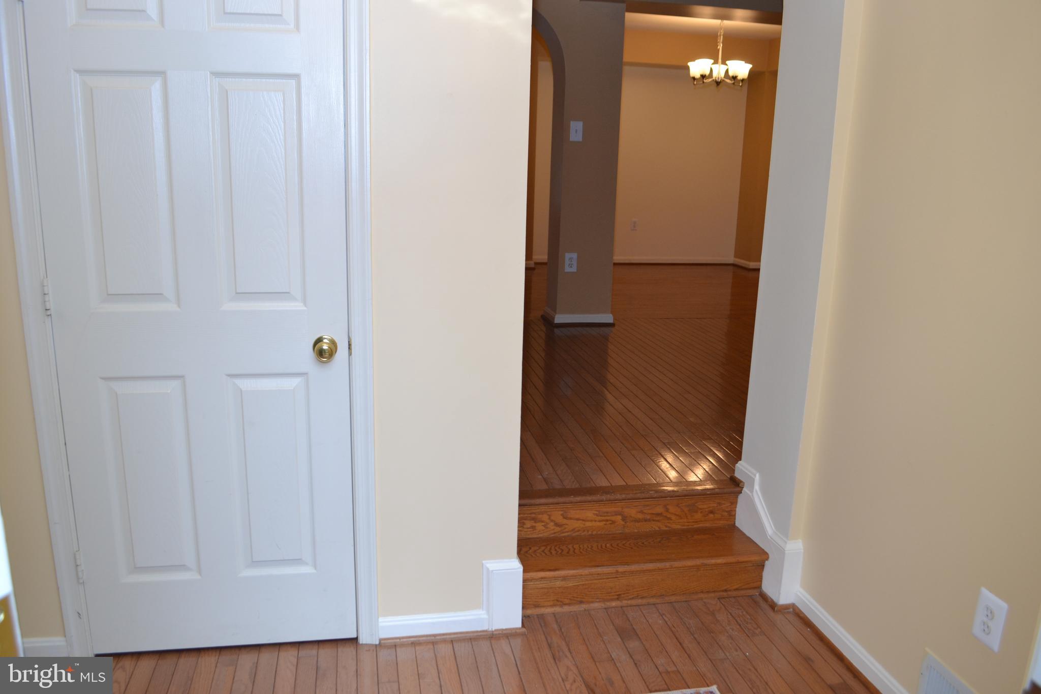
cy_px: 347
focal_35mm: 27
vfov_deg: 47.9
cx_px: 520
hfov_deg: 67.4
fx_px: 781
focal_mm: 18
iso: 400
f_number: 4.5
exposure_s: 1/80
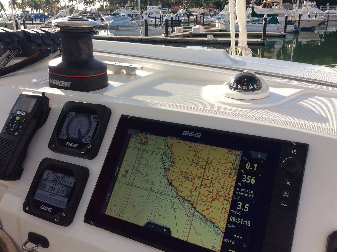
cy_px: 126
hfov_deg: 56.9
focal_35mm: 32
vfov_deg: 44.1
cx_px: 168
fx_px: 311
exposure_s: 1/1040
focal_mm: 3.3
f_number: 2.4
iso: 32
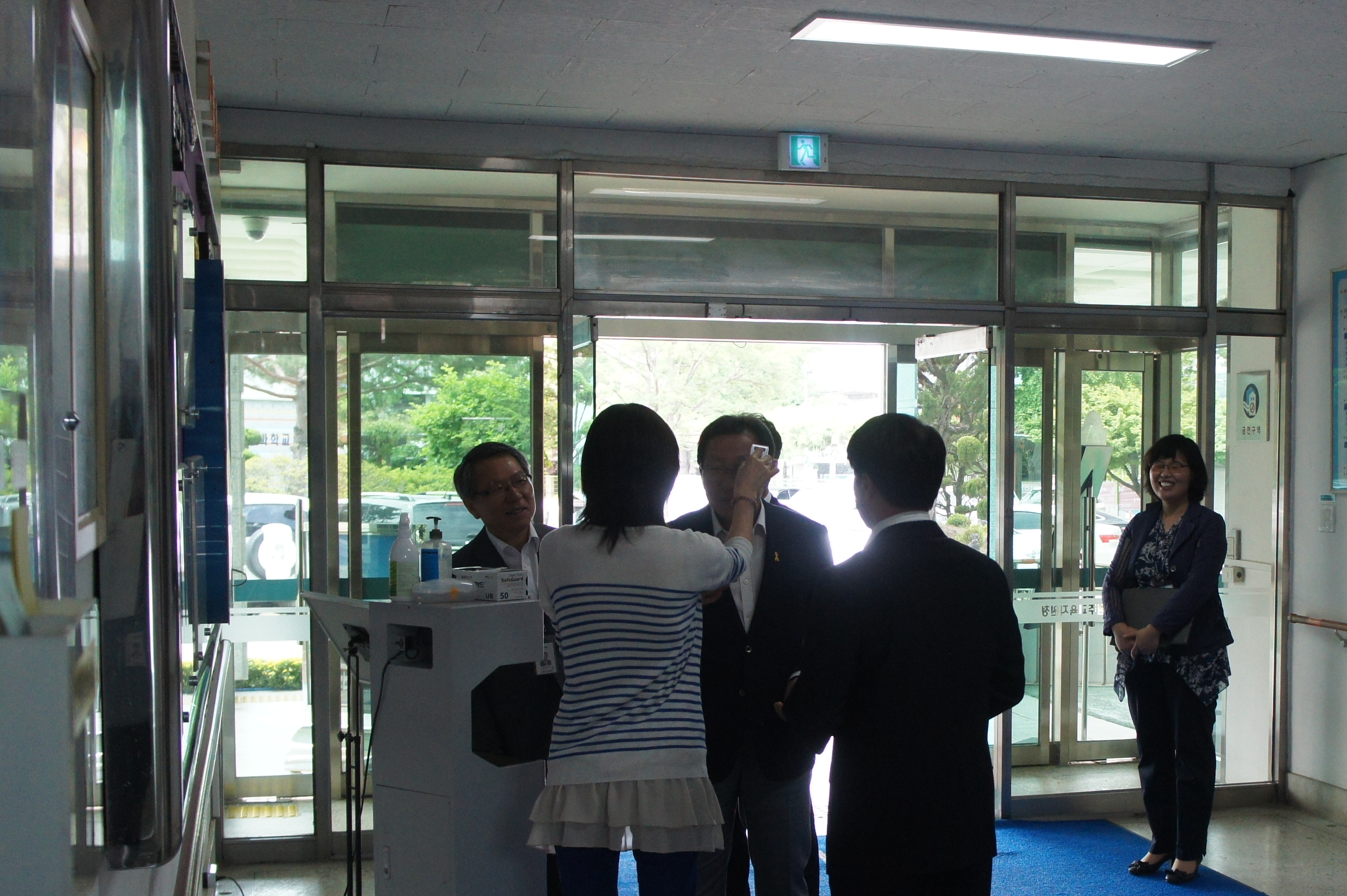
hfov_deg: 39.0
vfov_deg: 26.9
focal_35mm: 50
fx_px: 1862
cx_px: 968
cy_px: 579
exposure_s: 1/250
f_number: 4
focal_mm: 21
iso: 1000
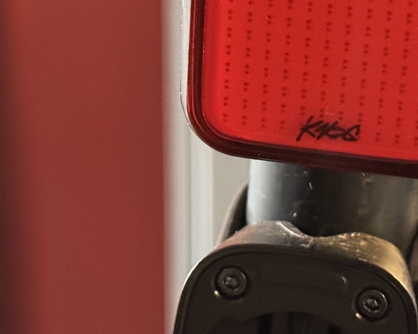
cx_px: 389
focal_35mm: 150
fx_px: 1856
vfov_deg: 10.3
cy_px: 37
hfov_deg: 12.7
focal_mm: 6.76
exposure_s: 1/30
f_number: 1.78
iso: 500
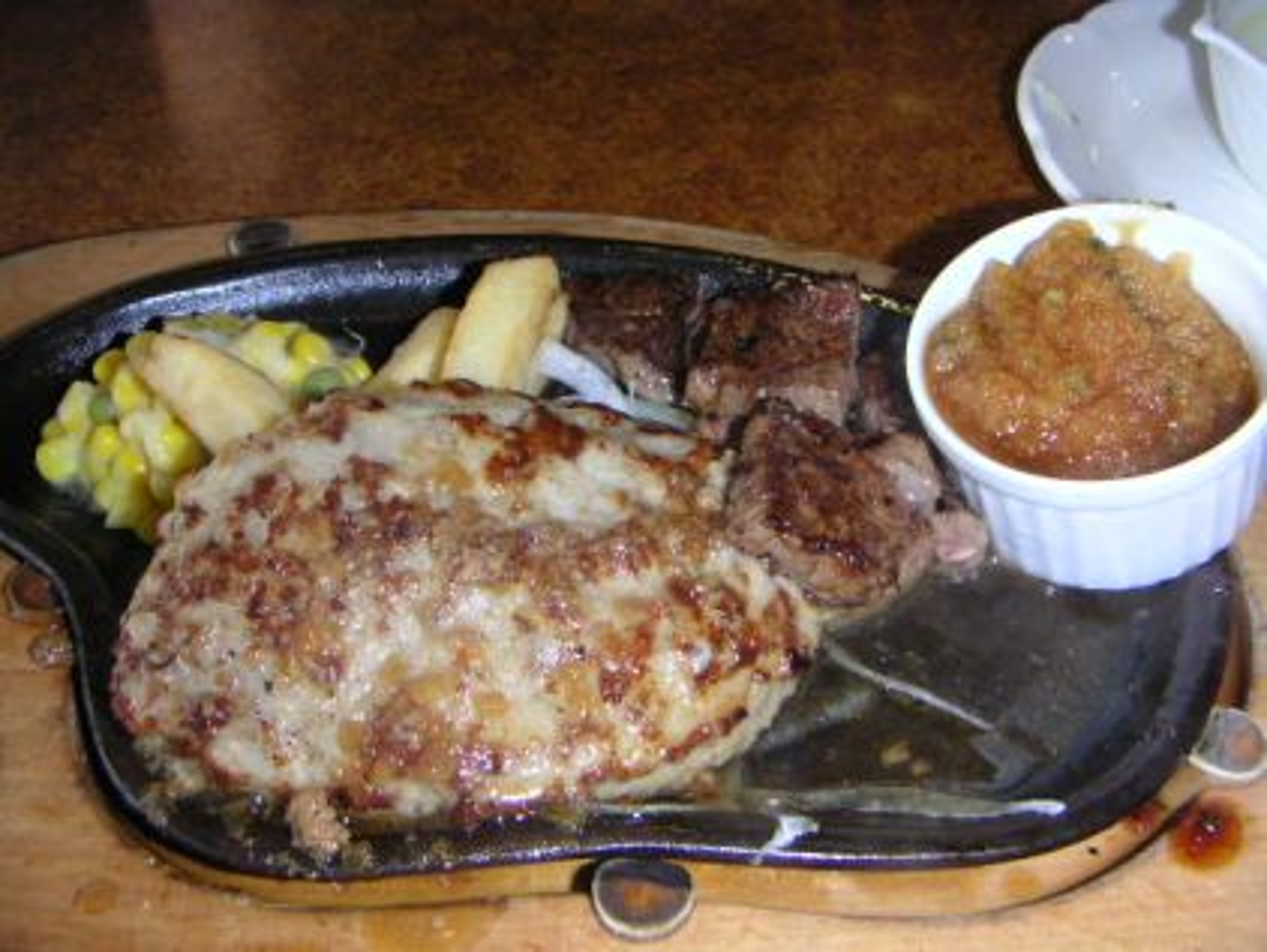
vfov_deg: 38.7
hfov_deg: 50.1
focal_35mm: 37
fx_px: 1355
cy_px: 476
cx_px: 634
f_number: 6.7
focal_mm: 4.8
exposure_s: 1/45
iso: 200
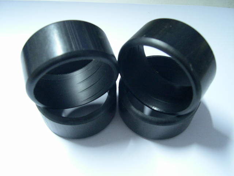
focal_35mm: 38
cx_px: 117
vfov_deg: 37.7
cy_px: 88
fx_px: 257
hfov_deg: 49.0
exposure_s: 1/5.1
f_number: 2.8
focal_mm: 8
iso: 363
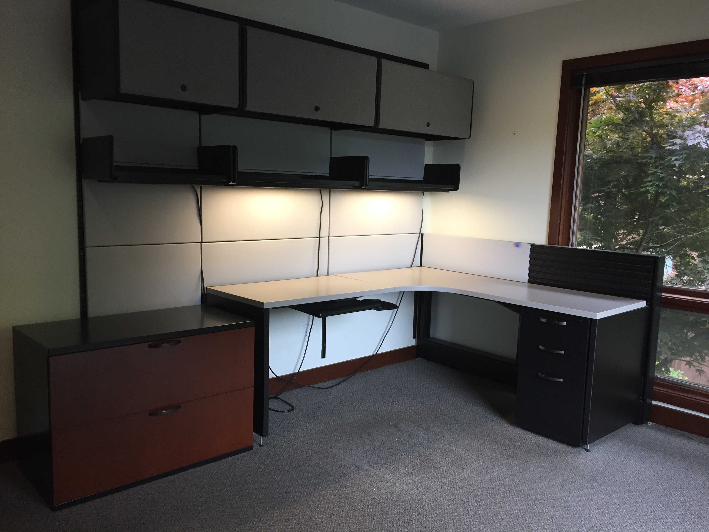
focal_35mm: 29
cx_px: 354
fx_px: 594
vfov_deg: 48.2
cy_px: 266
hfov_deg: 61.7
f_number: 2.2
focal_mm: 4.15
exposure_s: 1/30
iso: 50
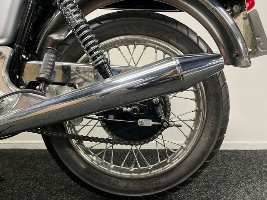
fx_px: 201
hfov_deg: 67.3
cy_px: 100
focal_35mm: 26
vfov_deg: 53.1
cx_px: 134
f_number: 1.6
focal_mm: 5.1
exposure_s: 1/50
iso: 250
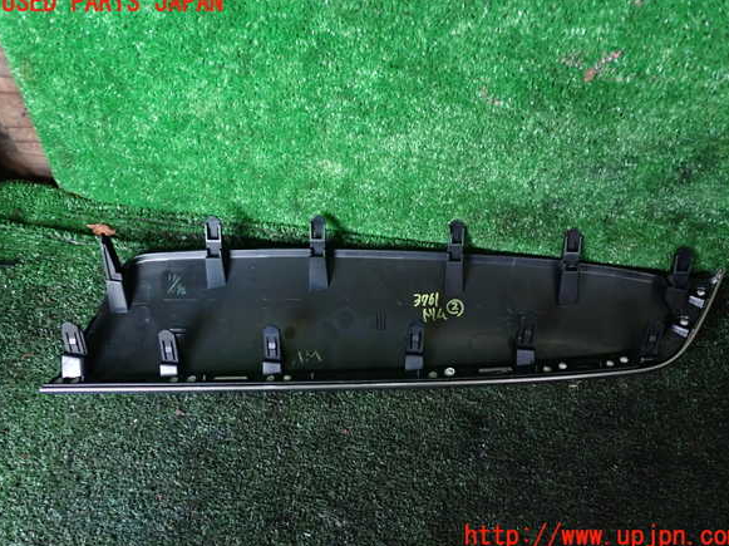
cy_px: 270
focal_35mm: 31
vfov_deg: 45.4
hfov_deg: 58.4
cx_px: 371
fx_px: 652
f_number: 2.3
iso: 800
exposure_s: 1/15
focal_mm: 5.4
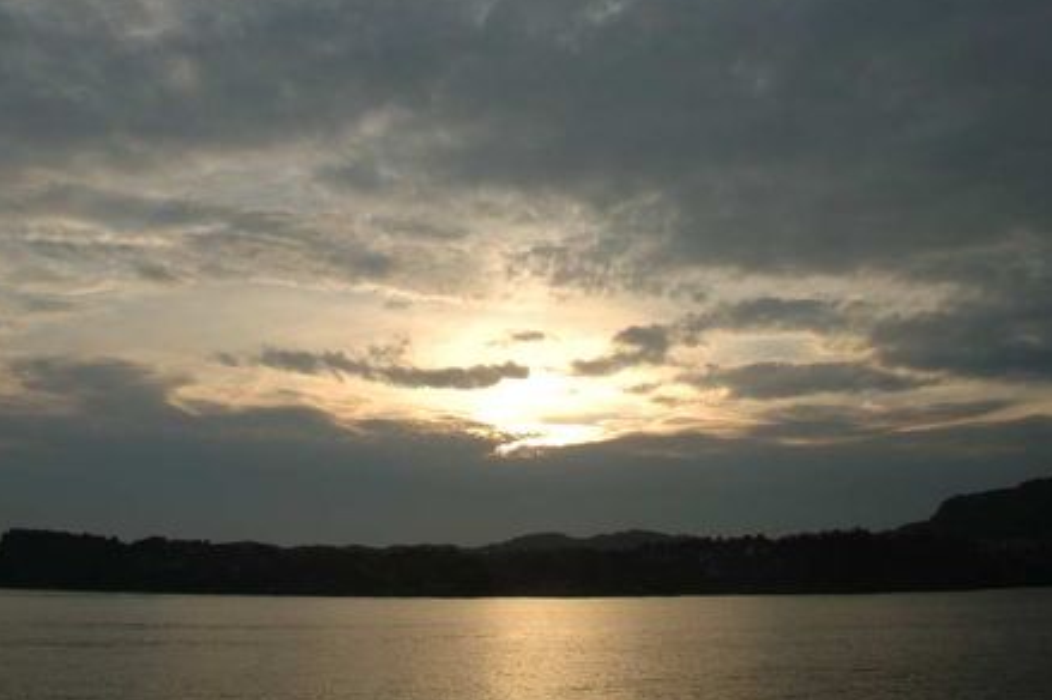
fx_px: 1168
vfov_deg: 33.1
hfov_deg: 48.5
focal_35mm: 40
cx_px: 539
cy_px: 233
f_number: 9
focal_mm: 18
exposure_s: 1/500
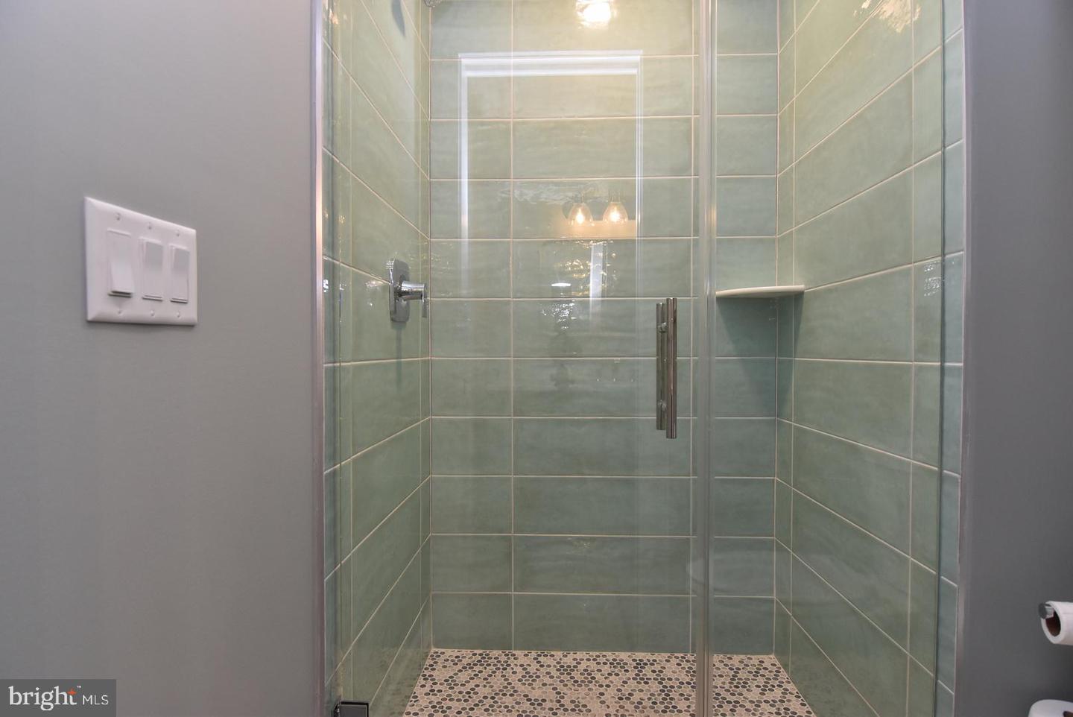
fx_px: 537
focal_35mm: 18
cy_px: 358
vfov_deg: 67.5
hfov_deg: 90.0
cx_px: 536
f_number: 5.6
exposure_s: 1/60
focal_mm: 12
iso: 800
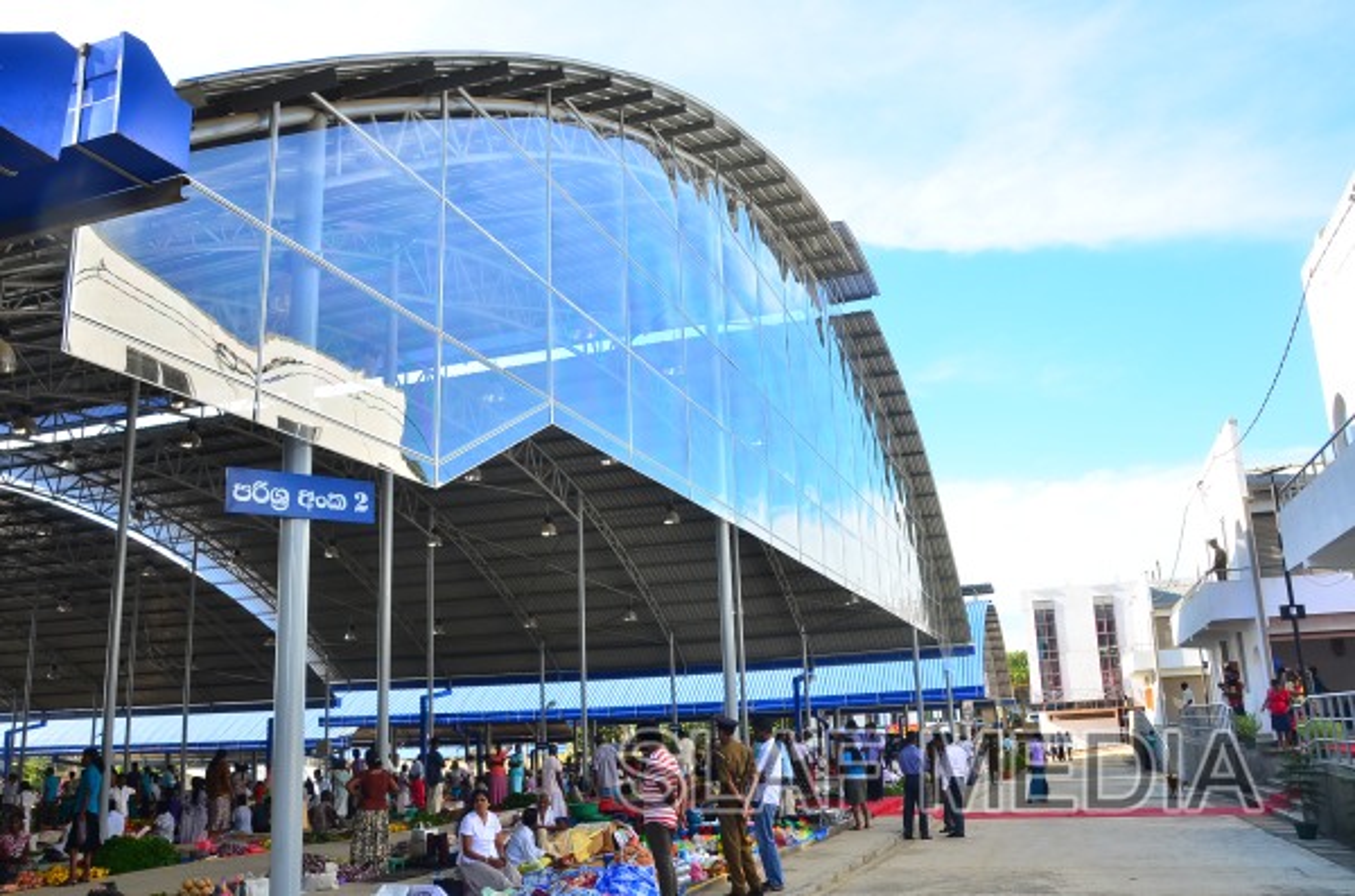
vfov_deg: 43.4
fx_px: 1126
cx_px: 678
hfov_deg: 62.0
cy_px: 448
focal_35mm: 30
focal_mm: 20
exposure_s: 1/200
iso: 200
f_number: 7.1
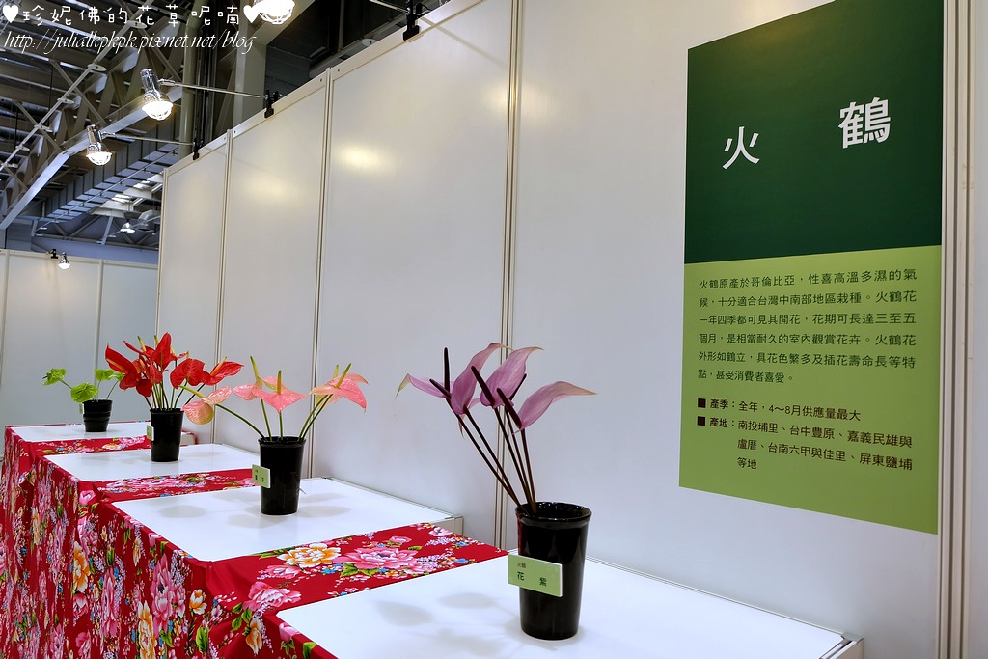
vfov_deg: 53.1
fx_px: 659
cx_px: 494
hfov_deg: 73.7
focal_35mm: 24
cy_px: 330
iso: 200
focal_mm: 16
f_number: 3.5
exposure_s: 1/90
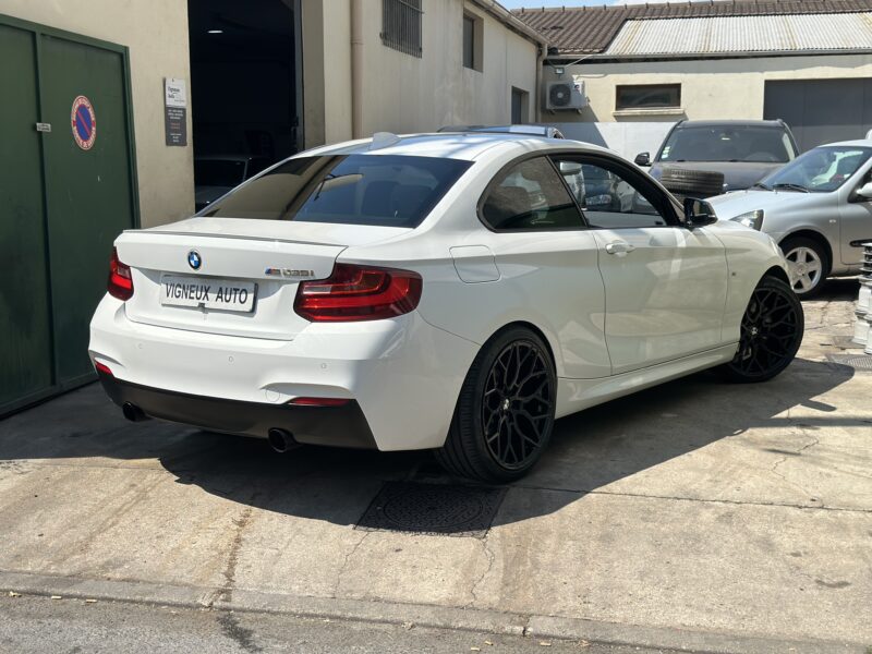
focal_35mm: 48
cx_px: 436
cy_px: 327
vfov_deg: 30.3
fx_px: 1209
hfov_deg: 39.7
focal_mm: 6.86
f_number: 1.78
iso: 64
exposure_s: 1/4184
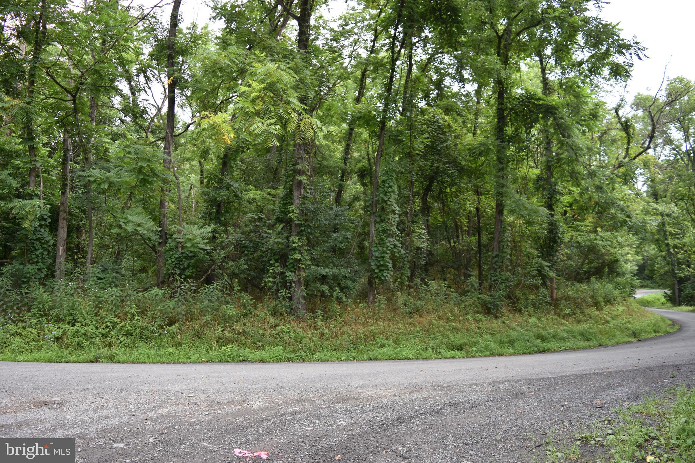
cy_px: 232
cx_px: 348
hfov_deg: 67.4
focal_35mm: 27
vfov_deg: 47.9
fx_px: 521
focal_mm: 18
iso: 220
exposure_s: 1/320
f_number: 4
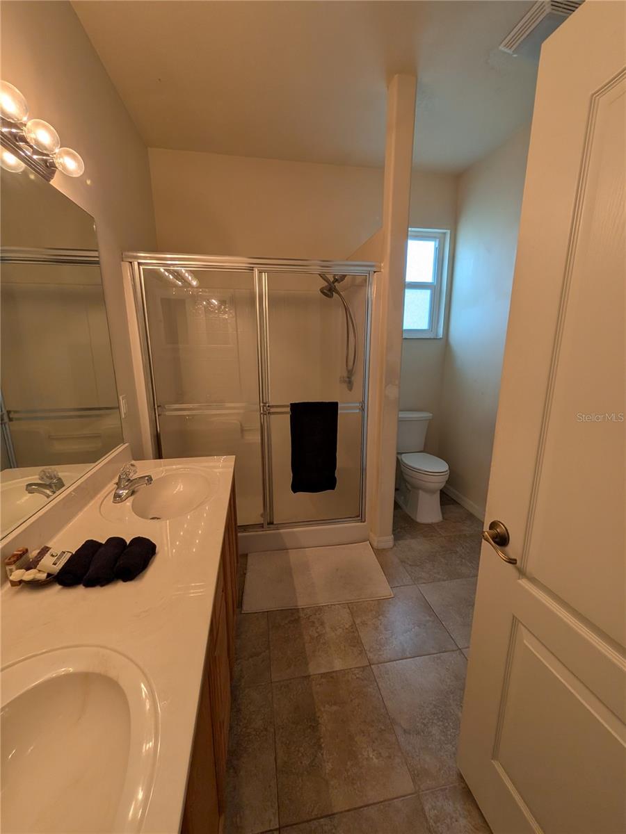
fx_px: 313
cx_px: 313
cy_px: 417
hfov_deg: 89.9
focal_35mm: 13
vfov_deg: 106.2
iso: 51
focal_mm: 1.54
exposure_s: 1/60
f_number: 2.2
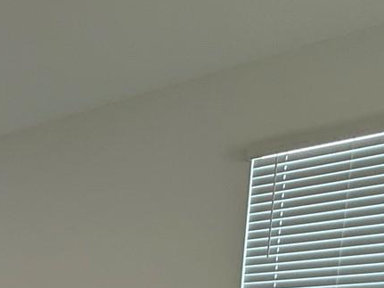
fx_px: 577
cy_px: 448
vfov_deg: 22.3
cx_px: -92
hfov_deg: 30.5
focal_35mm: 52
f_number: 2.2
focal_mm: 2.22
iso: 125
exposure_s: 1/120
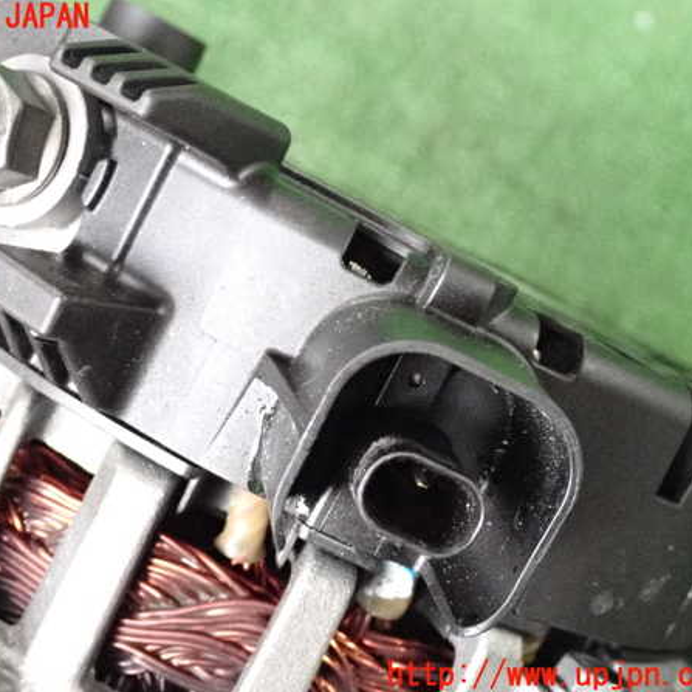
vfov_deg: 26.9
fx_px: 1447
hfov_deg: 26.8
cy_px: 347
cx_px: 272
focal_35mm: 64
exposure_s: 1/125
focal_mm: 9.65
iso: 4000
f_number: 3.3
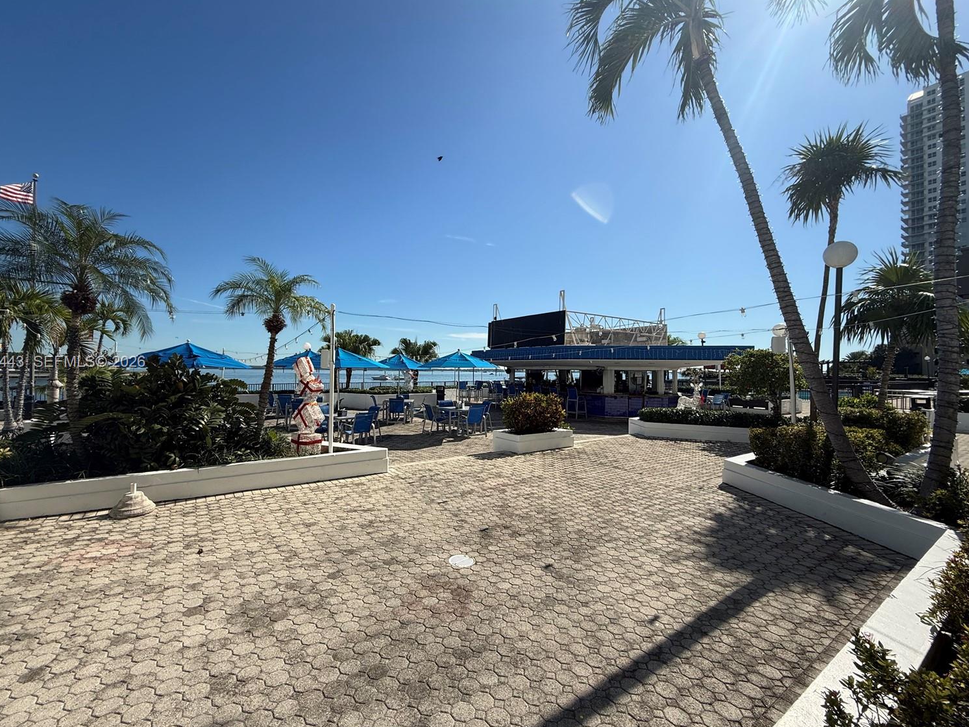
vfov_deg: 81.8
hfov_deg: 98.1
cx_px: 463
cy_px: 363
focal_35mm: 15
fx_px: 420
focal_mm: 2.22
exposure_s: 1/3125
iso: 50
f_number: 2.2
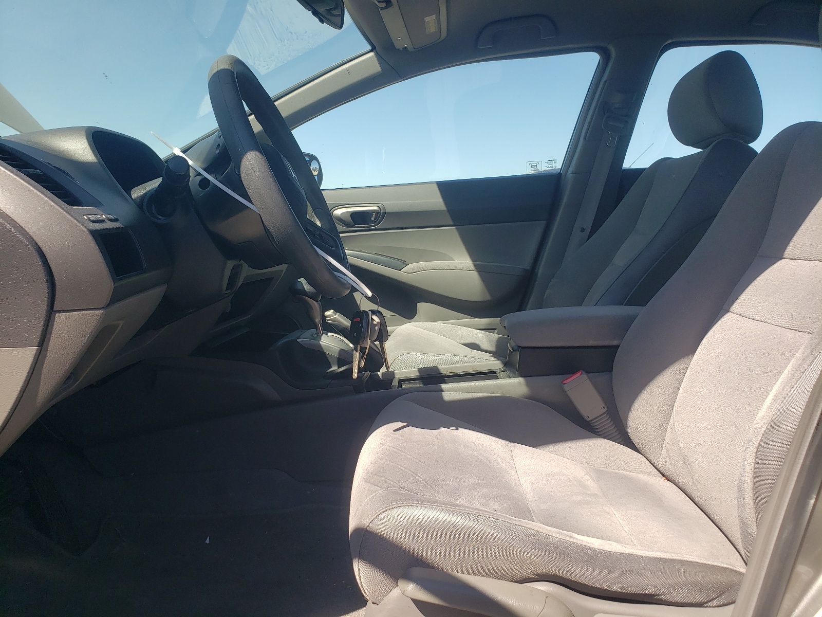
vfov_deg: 53.1
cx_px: 411
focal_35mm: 26
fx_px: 617
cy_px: 308
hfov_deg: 67.3
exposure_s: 1/556
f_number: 1.5
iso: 50
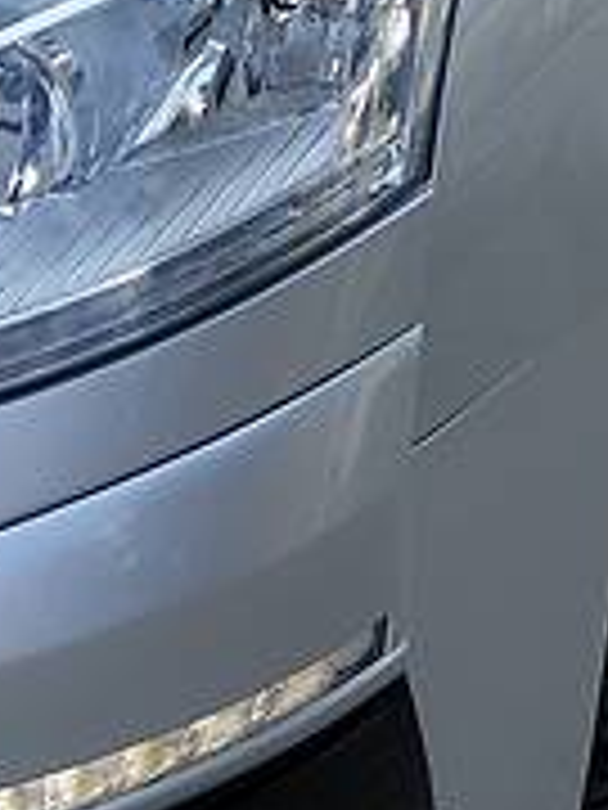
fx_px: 4051
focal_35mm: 173
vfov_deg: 11.2
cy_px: -162
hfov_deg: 8.5
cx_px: 581
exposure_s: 1/217
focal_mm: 6
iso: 25
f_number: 2.4
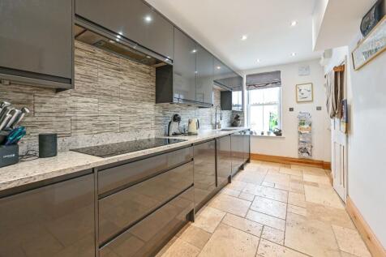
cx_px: 193
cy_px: 128
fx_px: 150
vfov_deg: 81.2
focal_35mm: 14
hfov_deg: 104.3
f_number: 9
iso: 400
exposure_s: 1/6
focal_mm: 14
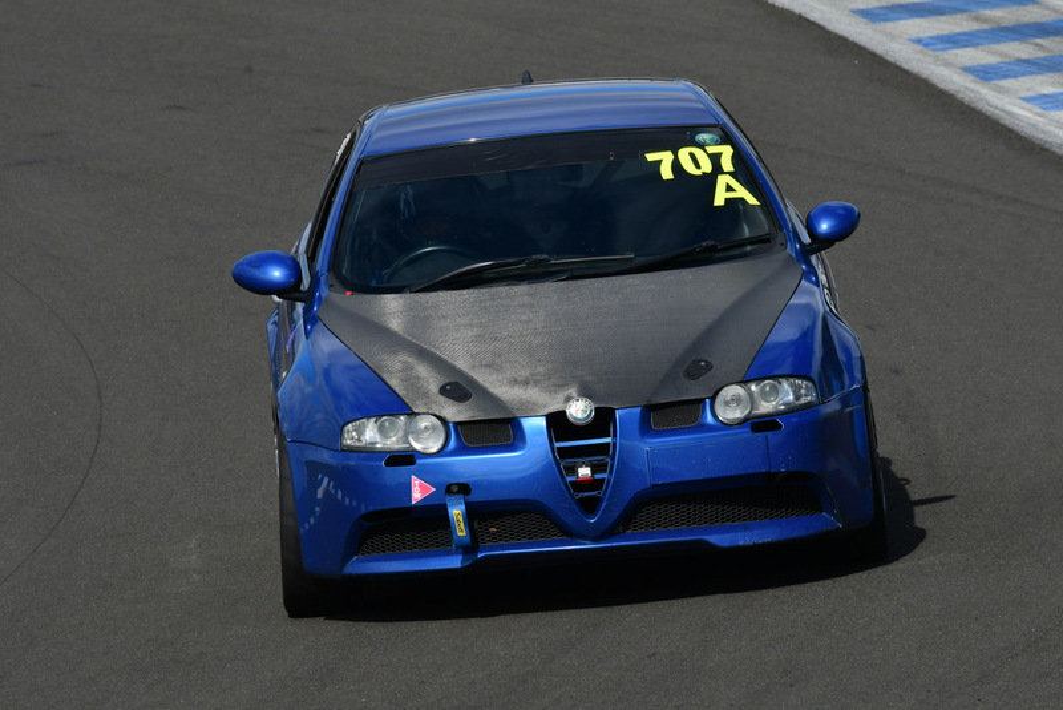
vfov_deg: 2.2
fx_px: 18608
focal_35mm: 630
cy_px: 355
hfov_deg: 3.3
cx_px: 532
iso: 400
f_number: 13
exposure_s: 1/640
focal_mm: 420
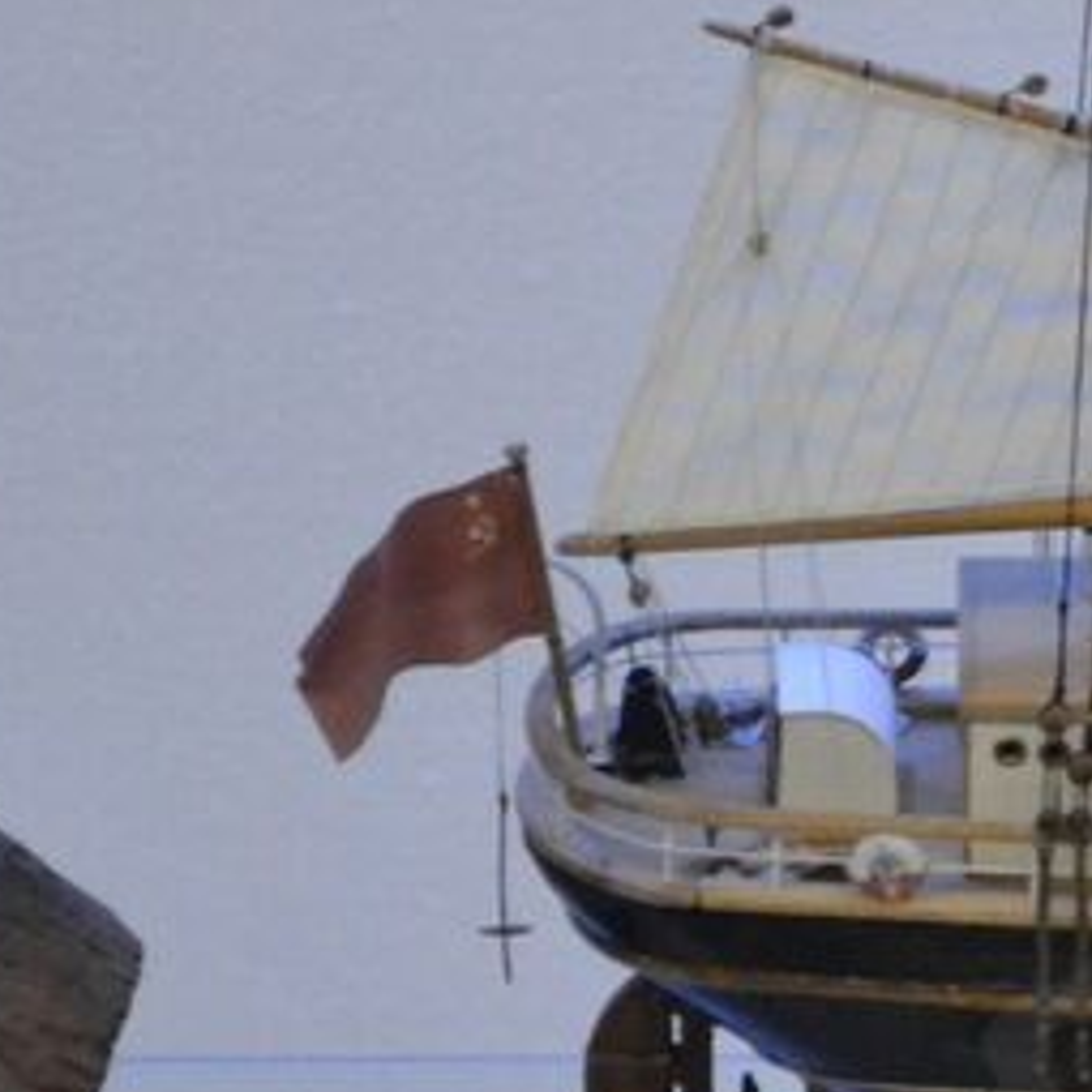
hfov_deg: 4.9
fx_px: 12568
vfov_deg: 5.0
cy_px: 585
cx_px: 2128
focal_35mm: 352
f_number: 5.6
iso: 3200
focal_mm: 55
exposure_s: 1/160
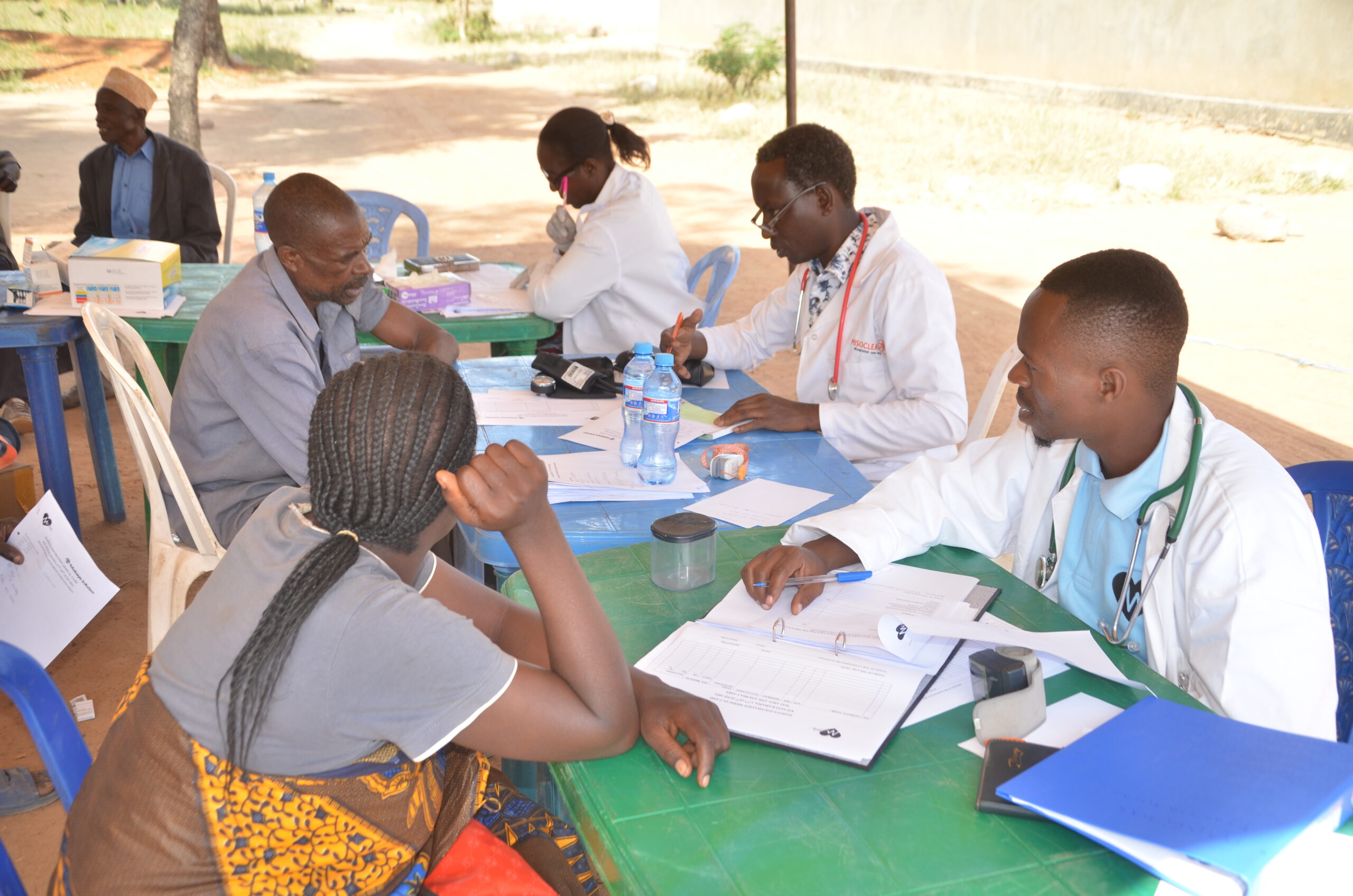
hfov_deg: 51.4
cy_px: 448
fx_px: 1407
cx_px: 676
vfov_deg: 35.3
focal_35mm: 38
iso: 200
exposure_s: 1/250
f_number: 4
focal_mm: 25
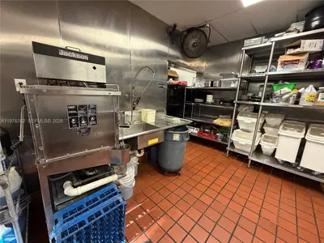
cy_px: 122
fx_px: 131
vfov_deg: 85.7
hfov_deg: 102.1
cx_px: 162
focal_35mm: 14
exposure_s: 1/60
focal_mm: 2.22
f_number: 2.2
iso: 500
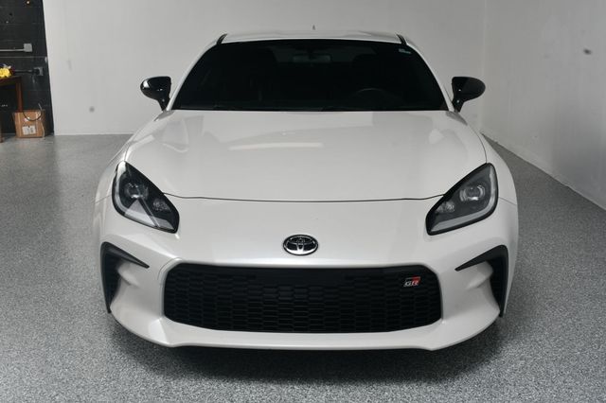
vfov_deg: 33.4
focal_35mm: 40
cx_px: 303
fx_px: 673
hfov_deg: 48.5
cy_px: 202
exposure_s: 1/160
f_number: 14
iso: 100
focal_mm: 27
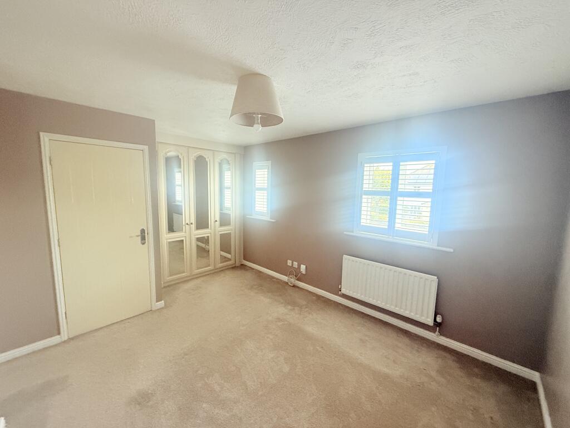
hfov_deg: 102.1
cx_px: 285
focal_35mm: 14
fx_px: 231
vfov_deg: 85.7
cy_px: 214
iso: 500
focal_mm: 2.22
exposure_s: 1/60
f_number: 2.2
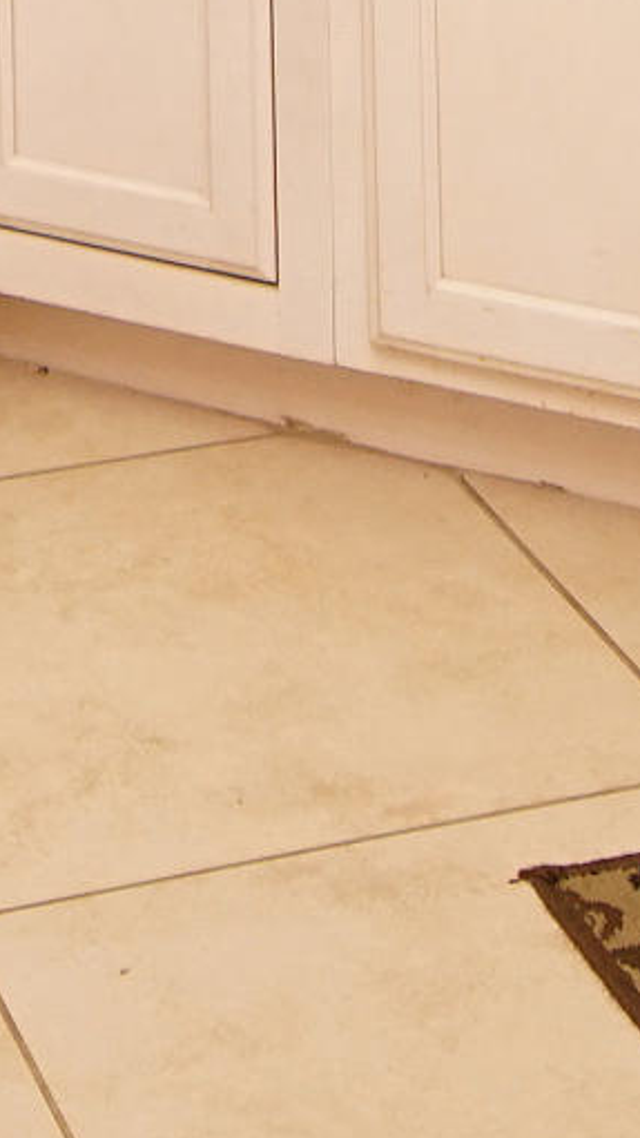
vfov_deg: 15.6
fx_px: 3348
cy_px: -1083
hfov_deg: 10.8
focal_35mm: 111
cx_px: -13
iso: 500
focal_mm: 12
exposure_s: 1/60
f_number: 4.5
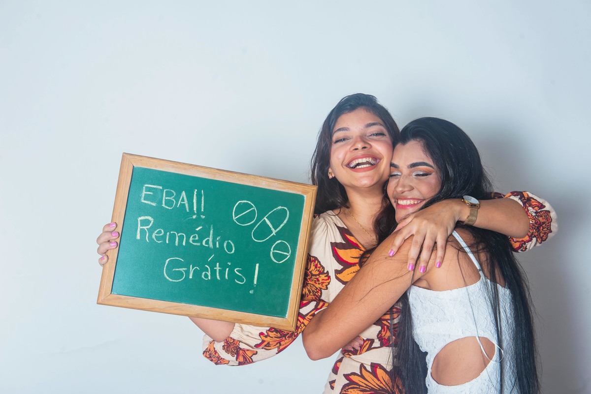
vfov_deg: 26.0
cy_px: 197
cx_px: 296
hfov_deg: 38.2
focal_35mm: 52
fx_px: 854
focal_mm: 52
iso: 100
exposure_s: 1/160
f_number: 7.1
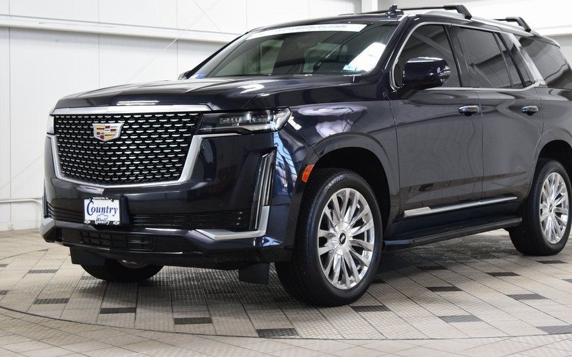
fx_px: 1007
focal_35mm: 65
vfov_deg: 20.1
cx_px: 320
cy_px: 149
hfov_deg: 31.7
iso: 1600
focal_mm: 35
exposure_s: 1/60
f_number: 5
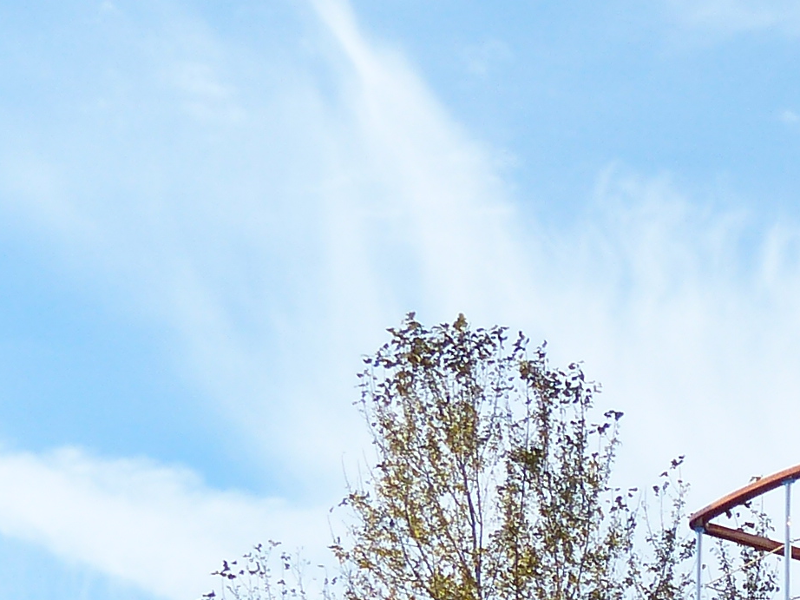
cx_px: 1384
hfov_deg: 9.3
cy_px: 1018
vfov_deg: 7.1
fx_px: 4713
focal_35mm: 204
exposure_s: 1/800
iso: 100
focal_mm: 8.4
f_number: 4
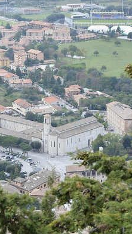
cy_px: 118
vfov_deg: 16.0
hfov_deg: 9.0
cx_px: 49
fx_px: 834
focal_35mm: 134
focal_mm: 56
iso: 100
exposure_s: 1/125
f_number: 8
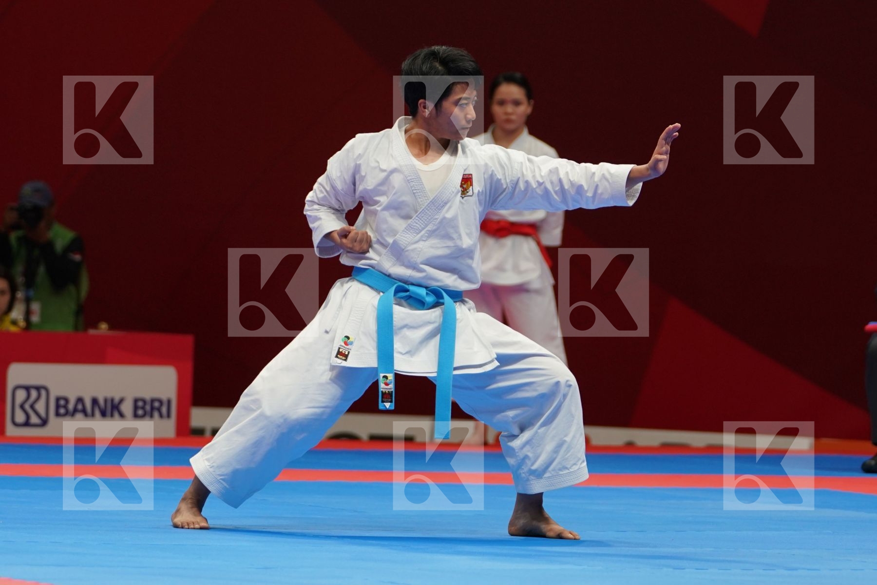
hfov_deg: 7.9
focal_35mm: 261
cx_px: 438
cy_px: 292
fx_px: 6358
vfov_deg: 5.3
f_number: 4
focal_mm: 174
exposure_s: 1/500
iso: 1000
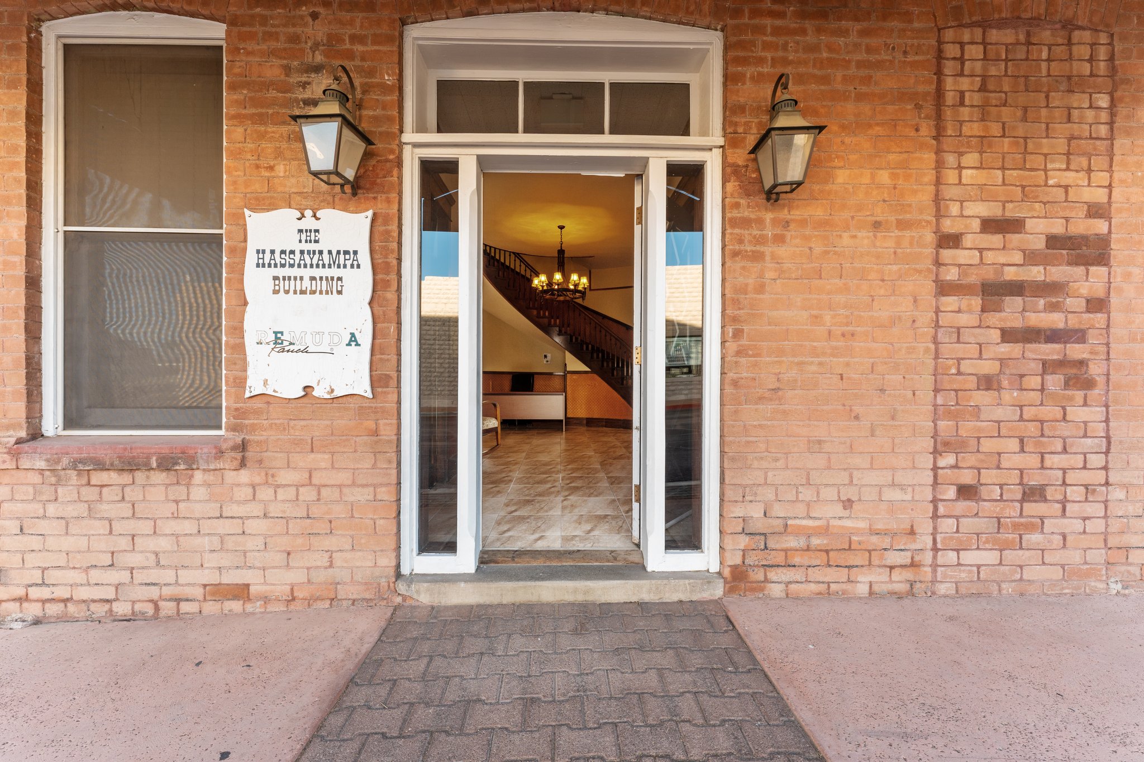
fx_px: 445
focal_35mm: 14
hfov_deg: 104.3
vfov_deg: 81.2
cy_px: 381
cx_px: 572
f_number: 8
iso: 400
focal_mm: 14
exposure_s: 1/25
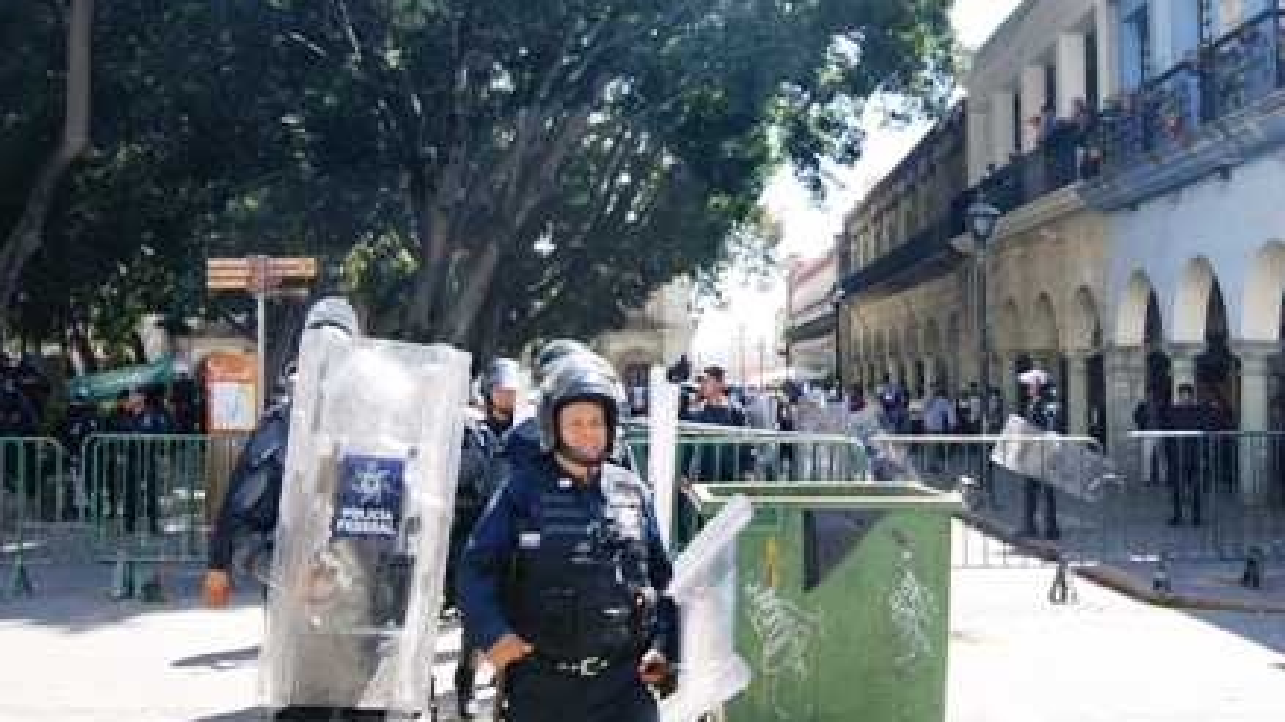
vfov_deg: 26.5
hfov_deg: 45.5
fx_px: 1533
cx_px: 634
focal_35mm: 45
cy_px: 320
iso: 100
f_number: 7.1
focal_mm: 28
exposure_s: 1/60
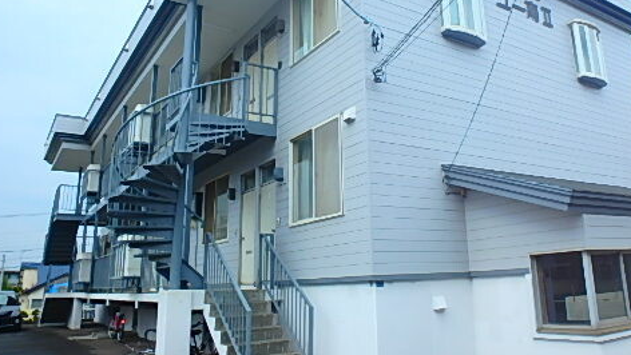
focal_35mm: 31
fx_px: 519
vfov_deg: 37.8
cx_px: 366
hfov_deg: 62.2
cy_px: 153
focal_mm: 3.7
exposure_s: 1/640
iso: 125
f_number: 3.5
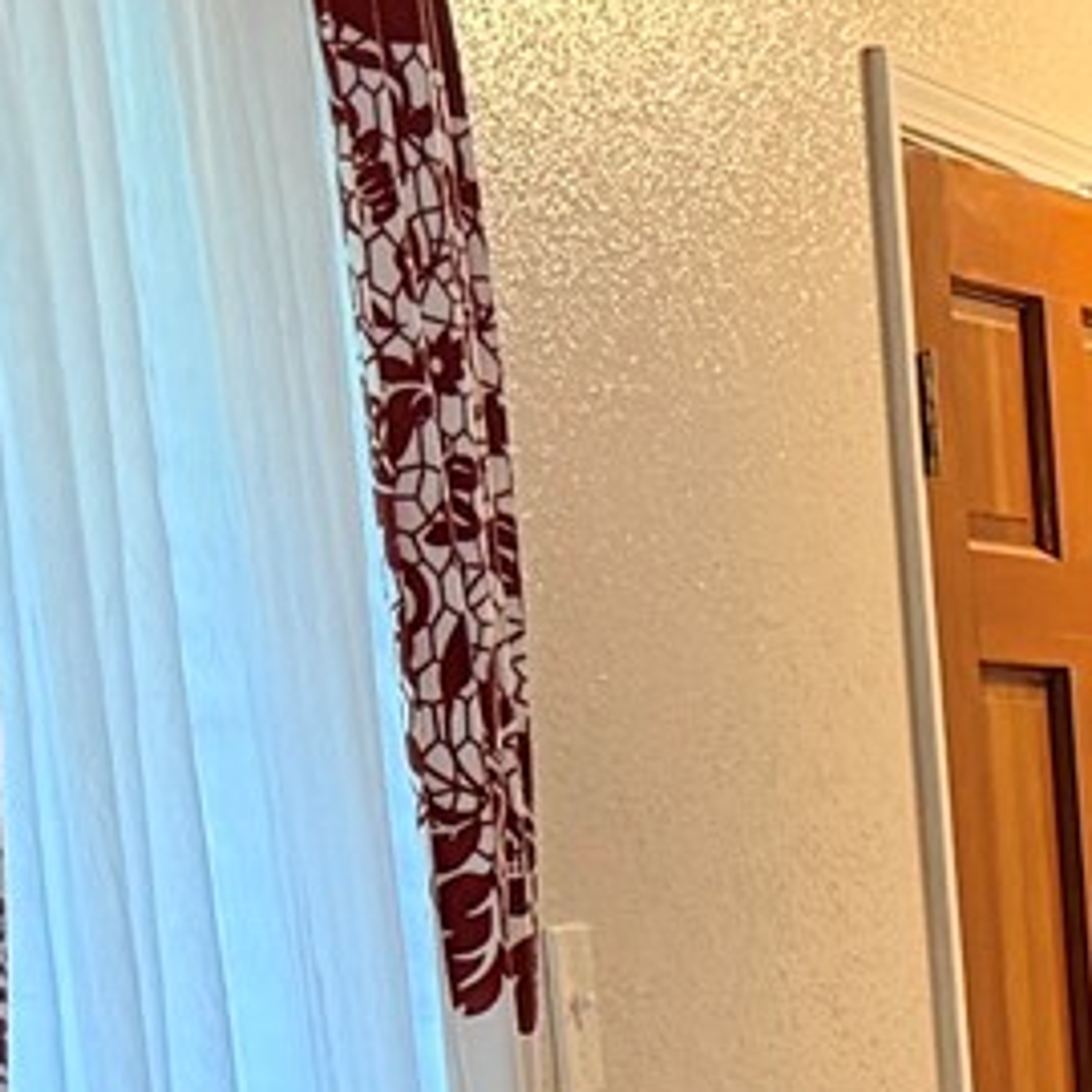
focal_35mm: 161
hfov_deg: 9.7
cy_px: 1986
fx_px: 5746
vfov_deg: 10.2
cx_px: 2580
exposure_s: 1/60
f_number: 1.78
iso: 500
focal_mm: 6.76
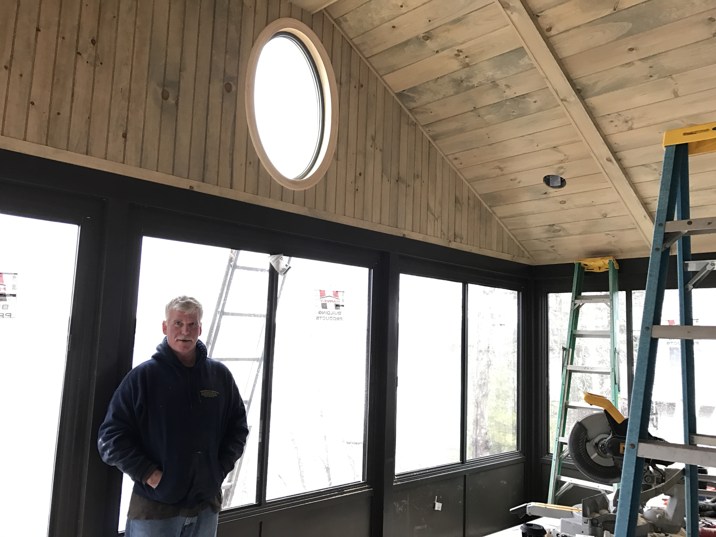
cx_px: 358
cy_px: 268
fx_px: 579
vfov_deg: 49.7
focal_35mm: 28
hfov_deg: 63.4
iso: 40
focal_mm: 3.99
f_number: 1.8
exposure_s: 1/17
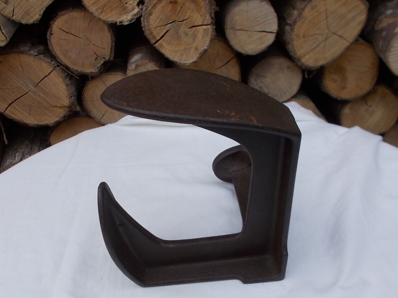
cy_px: 177
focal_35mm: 35
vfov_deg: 40.5
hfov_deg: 52.6
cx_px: 197
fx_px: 402
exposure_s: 1/320
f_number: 3.2
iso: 80
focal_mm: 4.6
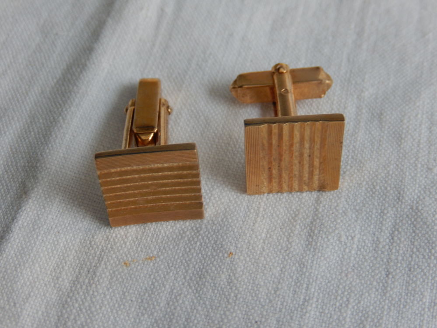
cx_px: 218
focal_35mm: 58
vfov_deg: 25.2
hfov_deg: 33.2
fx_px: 732
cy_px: 164
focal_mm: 10.4
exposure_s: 1/30
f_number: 4.6
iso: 140
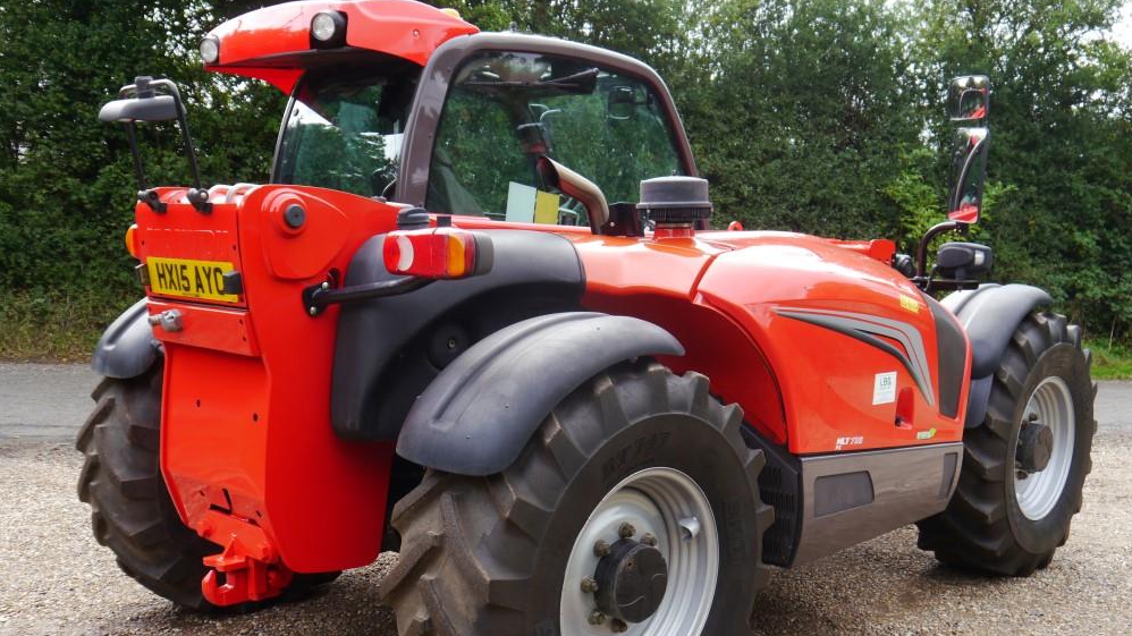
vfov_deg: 31.0
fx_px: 1140
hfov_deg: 52.8
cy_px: 412
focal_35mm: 38
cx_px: 564
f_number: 5
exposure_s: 1/160
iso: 160
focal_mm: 17
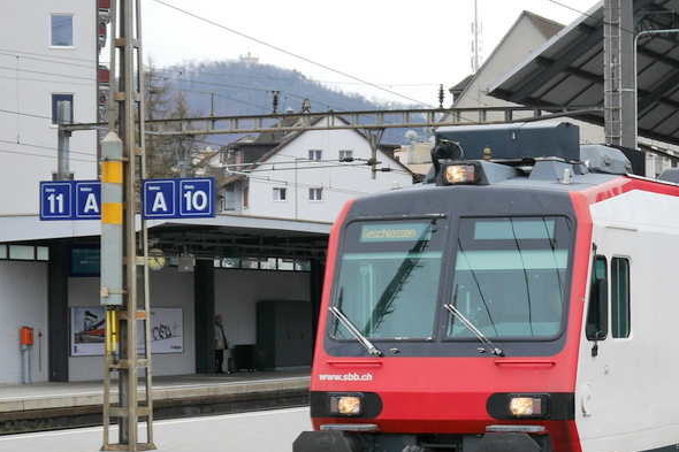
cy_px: 305
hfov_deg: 18.3
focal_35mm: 110
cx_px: 615
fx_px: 2074
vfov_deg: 12.4
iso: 160
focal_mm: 26
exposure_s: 1/160
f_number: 5.6
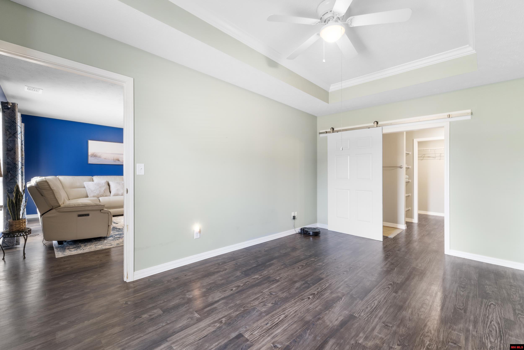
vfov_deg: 77.3
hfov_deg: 100.4
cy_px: 175
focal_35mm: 15
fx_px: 218
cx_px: 262
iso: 200
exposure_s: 1/1.25
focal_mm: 10
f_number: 9
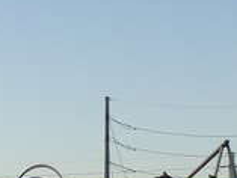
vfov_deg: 9.9
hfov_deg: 13.0
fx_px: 1014
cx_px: -33
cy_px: 216
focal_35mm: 148
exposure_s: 1/100
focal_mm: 5
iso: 100
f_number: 3.5
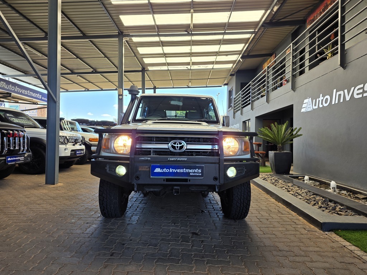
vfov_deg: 58.9
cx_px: 184
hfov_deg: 73.9
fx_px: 244
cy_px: 138
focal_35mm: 23
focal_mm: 6.25
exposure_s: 1/359
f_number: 1.7
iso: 40
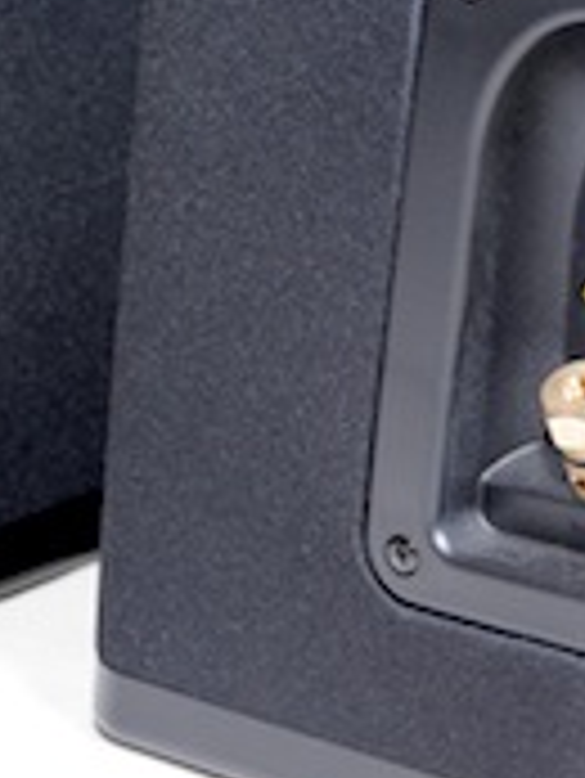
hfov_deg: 11.0
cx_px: 626
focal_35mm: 133
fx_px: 2993
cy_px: 483
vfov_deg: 14.8
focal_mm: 50
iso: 800
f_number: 9
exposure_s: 1/20
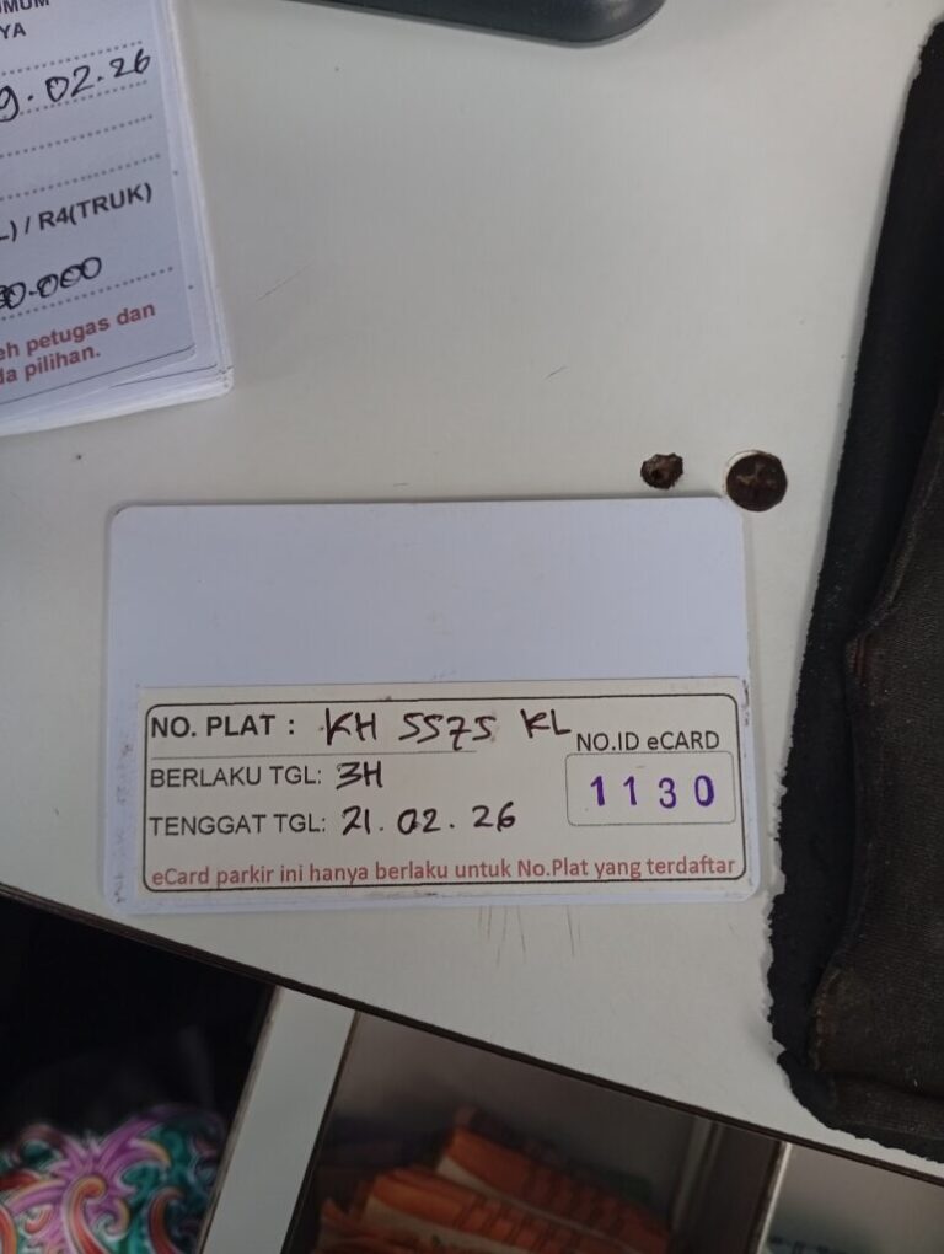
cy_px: 627
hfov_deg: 51.5
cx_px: 472
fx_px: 979
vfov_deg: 65.2
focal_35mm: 27
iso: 126
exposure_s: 1/50
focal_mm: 3.98
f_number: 1.8
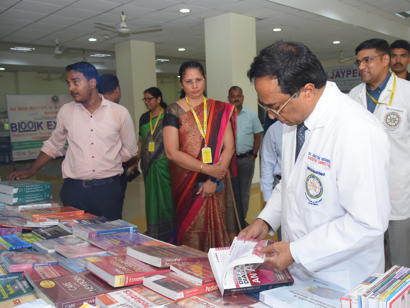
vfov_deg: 42.9
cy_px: 154
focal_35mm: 33
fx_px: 391
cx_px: 234
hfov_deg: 55.2
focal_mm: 24
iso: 800
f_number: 5.6
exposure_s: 1/125
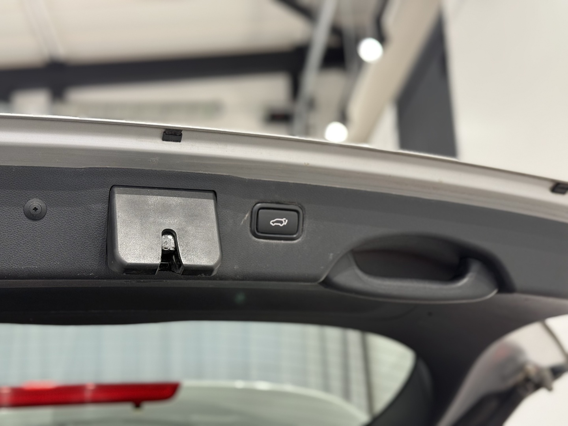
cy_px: 213
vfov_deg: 30.3
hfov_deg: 39.7
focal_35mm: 48
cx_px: 284
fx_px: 788
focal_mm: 6.76
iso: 100
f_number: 1.78
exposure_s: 1/50
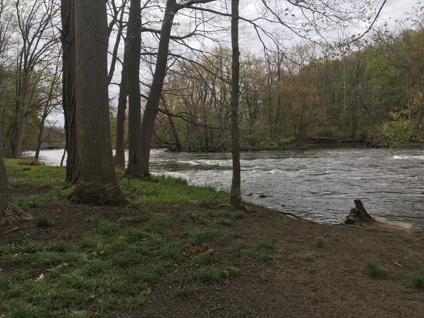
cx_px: 212
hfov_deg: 61.7
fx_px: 355
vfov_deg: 48.2
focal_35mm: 29
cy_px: 159
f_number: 2.2
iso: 25
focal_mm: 4.15
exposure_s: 1/732
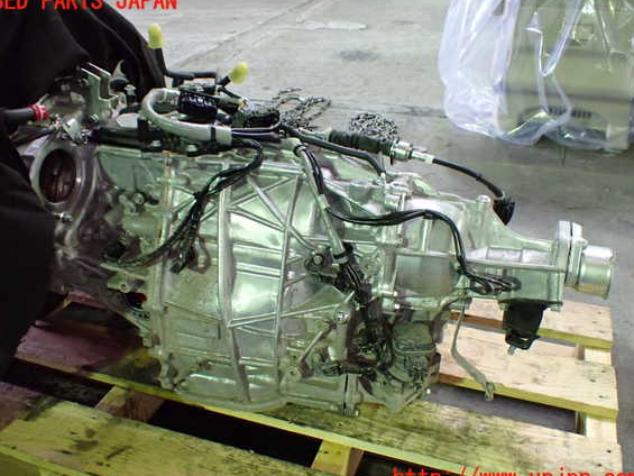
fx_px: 623
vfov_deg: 41.8
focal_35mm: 34
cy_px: 240
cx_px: 310
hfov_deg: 53.9
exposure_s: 1/40
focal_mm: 5.79
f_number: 2.4
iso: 800
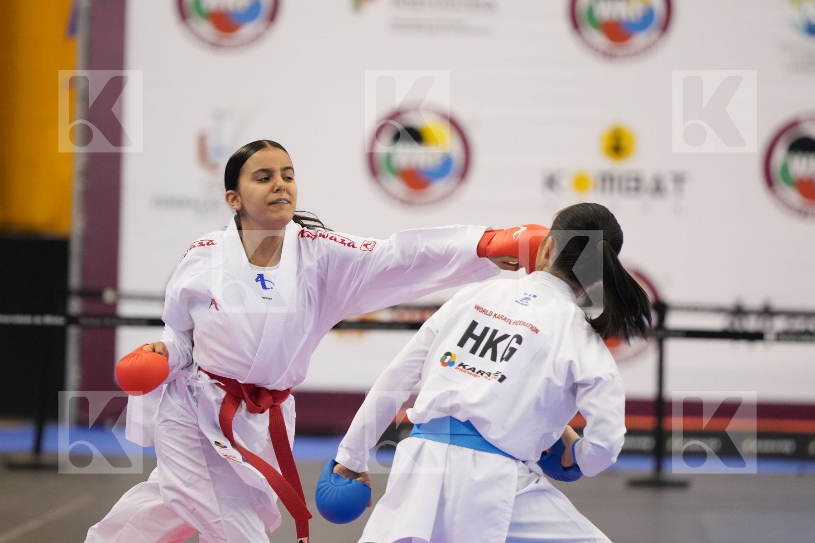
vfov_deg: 5.2
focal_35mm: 262
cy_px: 272
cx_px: 408
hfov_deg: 7.9
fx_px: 5931
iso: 3200
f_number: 2.8
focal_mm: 175
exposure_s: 1/1000
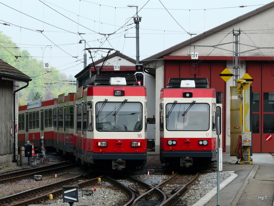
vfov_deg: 7.2
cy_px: 103
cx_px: 137
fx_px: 1631
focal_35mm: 206
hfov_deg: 9.6
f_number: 5
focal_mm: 33.8
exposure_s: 1/250
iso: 100
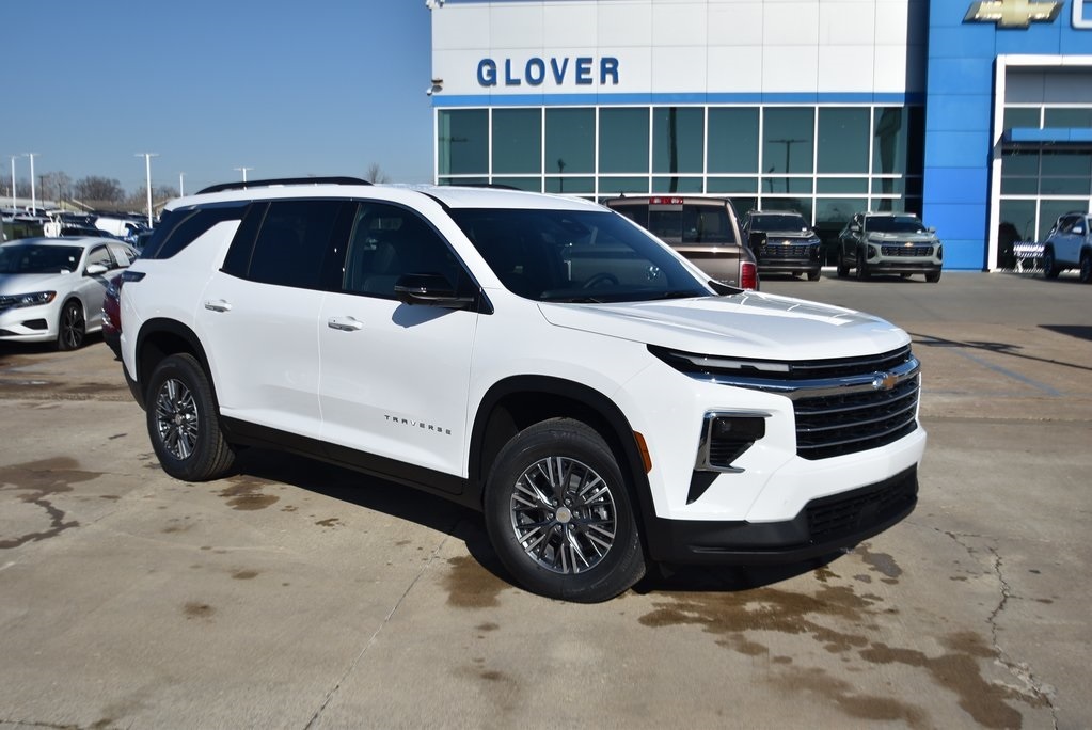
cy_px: 365
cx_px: 546
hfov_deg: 53.1
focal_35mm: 36
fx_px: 1093
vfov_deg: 36.9
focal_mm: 24
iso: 100
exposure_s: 1/1600
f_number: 4.5
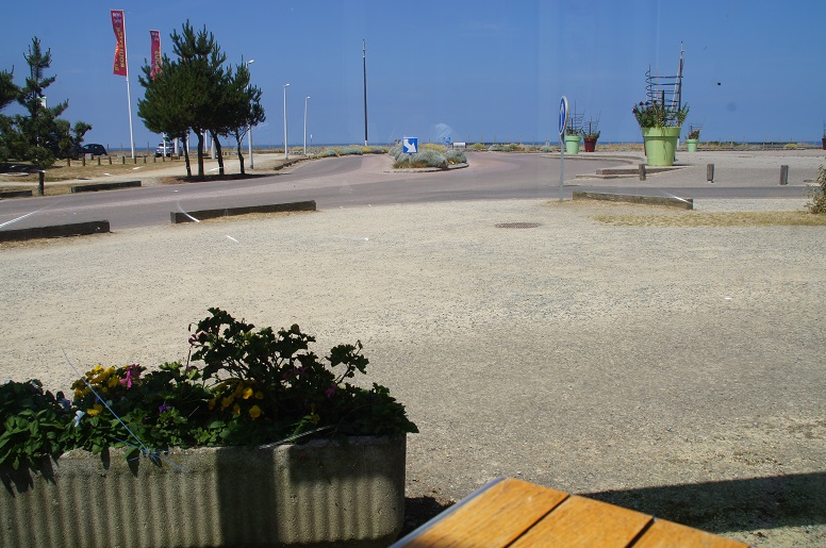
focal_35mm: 34
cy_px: 271
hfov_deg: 55.9
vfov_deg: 38.8
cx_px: 422
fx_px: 779
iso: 100
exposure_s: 1/160
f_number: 11
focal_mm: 22
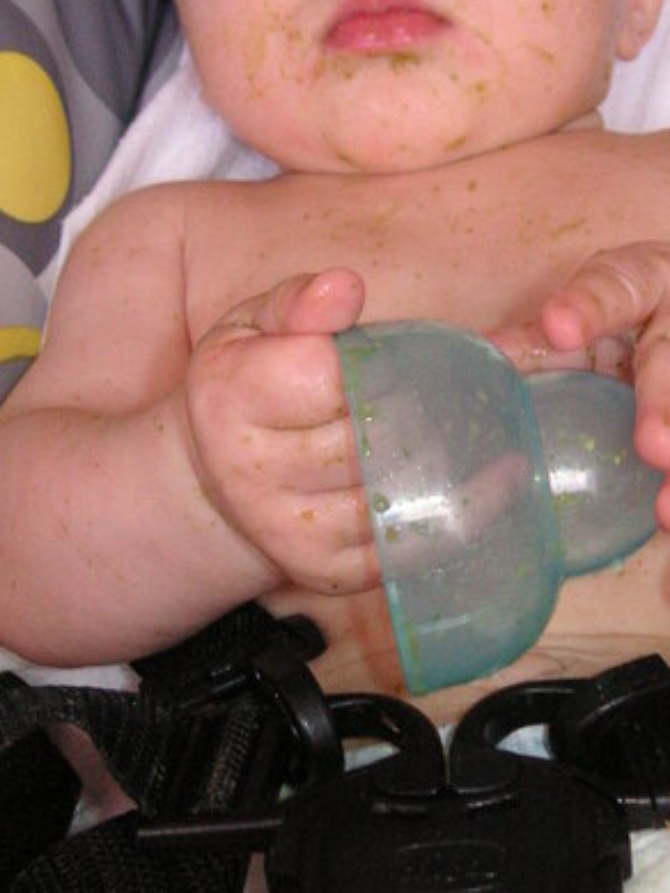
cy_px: 429
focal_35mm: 76
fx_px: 1960
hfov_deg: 19.3
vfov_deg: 25.6
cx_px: 475
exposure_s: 1/45
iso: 160
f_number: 2.8
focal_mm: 6.1
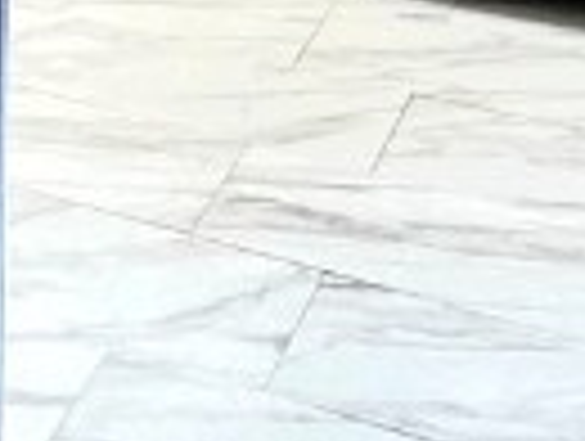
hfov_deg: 16.1
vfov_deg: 11.6
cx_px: -338
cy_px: -536
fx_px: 1862
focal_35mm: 110
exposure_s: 1/120
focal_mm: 2.22
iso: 200
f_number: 2.2
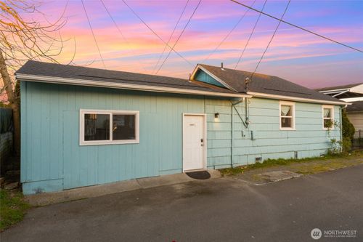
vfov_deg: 57.2
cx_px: 182
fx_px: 222
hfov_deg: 78.6
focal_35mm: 22
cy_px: 121
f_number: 22
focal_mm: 22
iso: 250
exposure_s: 1/8
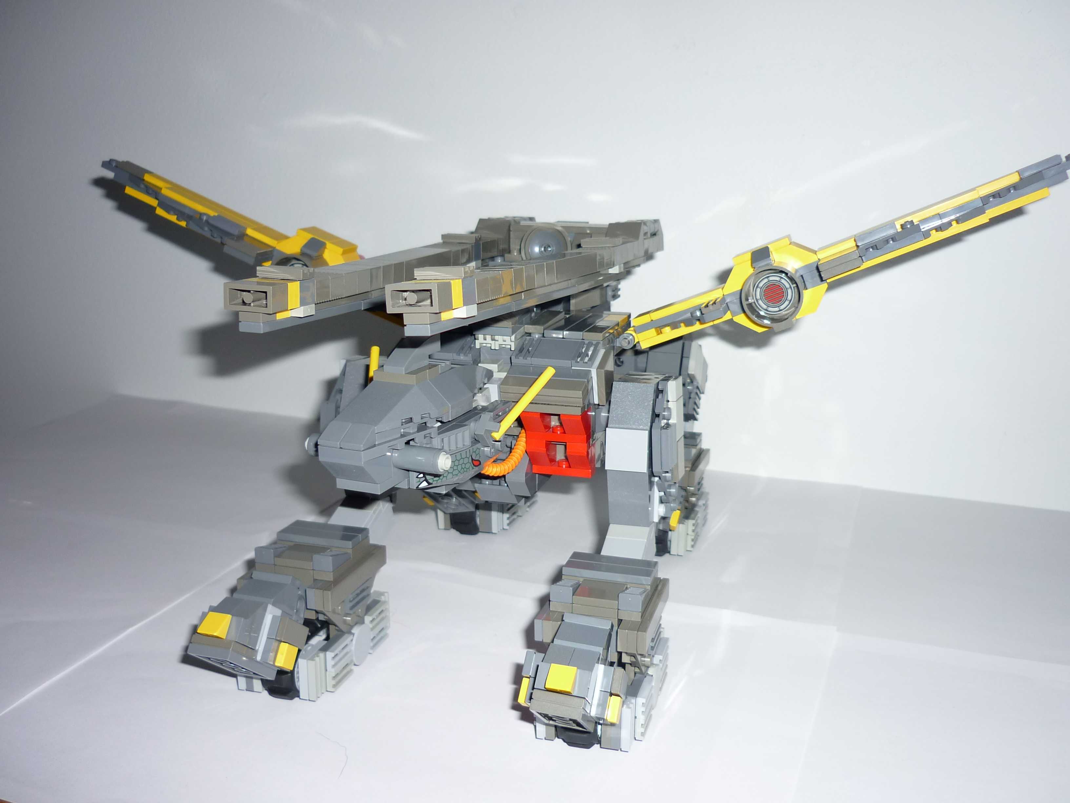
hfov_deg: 55.4
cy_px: 402
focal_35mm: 33
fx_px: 1020
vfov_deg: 42.9
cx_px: 535
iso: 100
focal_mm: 5.5
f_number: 2.8
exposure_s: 1/60
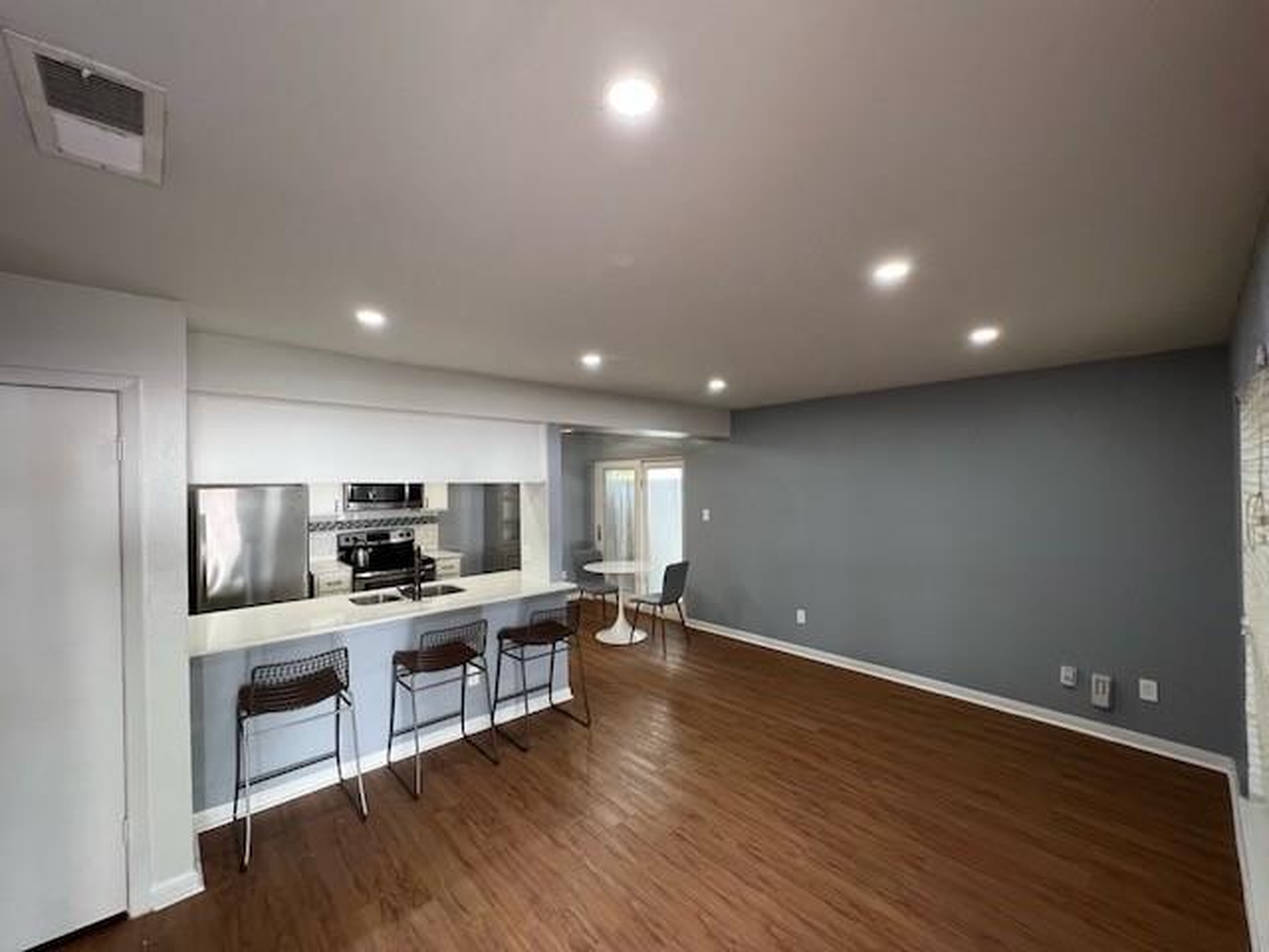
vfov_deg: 89.9
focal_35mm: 13
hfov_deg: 106.2
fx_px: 477
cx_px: 634
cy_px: 476
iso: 250
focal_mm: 1.57
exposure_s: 1/120
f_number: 1.8
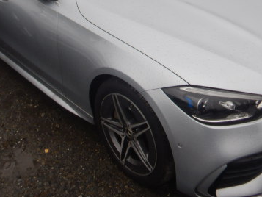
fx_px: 326
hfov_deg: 43.6
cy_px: 53
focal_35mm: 43
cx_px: 157
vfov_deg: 33.1
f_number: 2.8
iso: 125
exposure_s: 1/160
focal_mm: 4.3
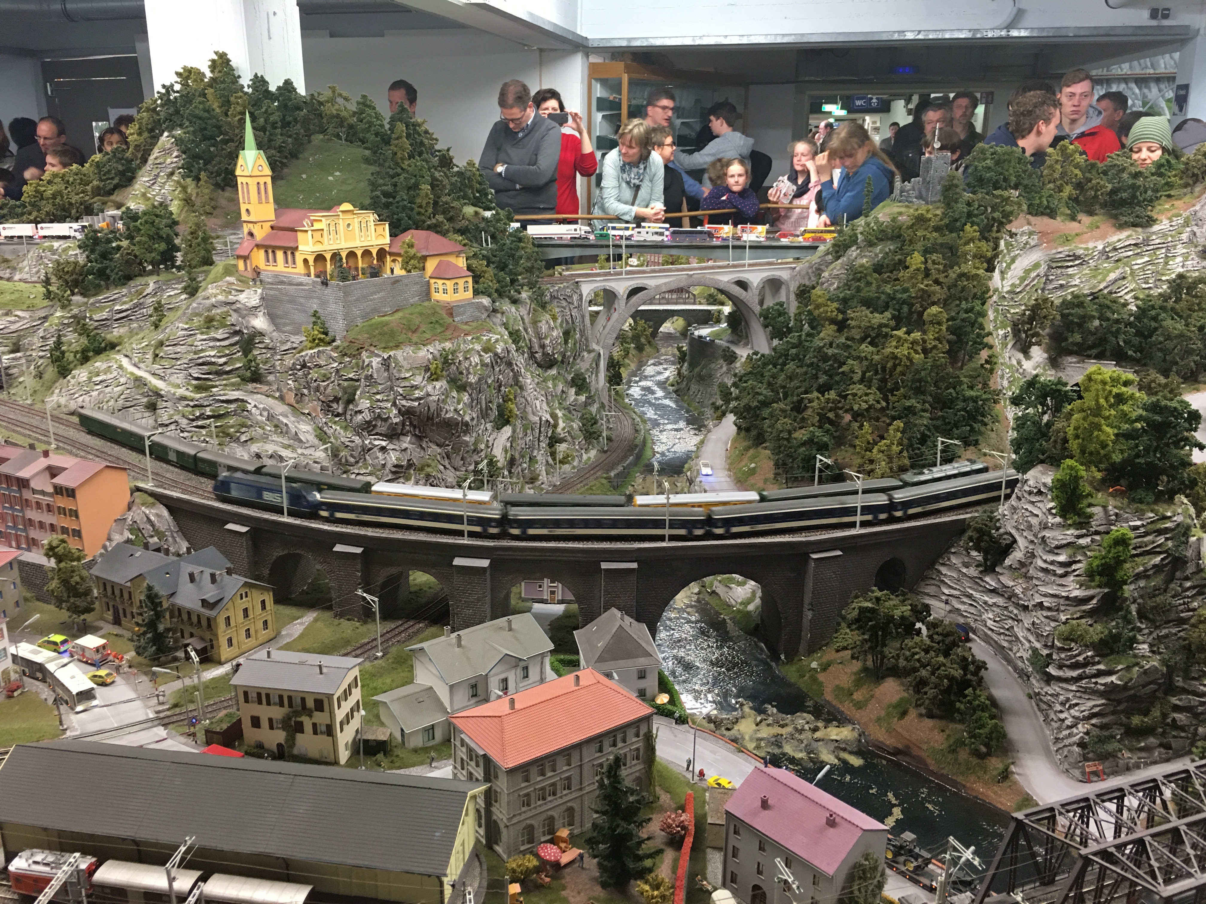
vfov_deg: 48.2
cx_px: 603
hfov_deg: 61.7
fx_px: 1010
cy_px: 452
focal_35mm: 29
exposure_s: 1/17
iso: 64
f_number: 2.2
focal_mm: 4.15
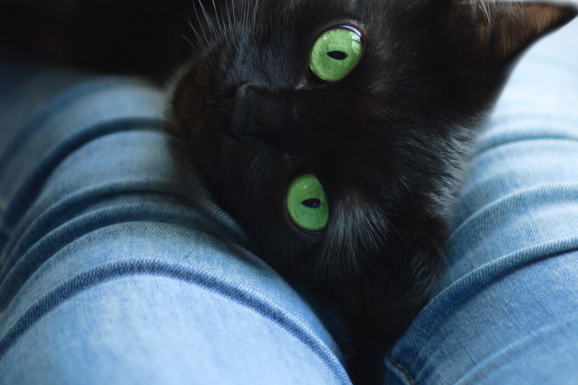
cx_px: 81
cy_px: 45
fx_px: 2198
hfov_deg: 14.9
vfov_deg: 9.9
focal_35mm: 137
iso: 320
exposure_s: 1/125
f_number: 2
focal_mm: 50
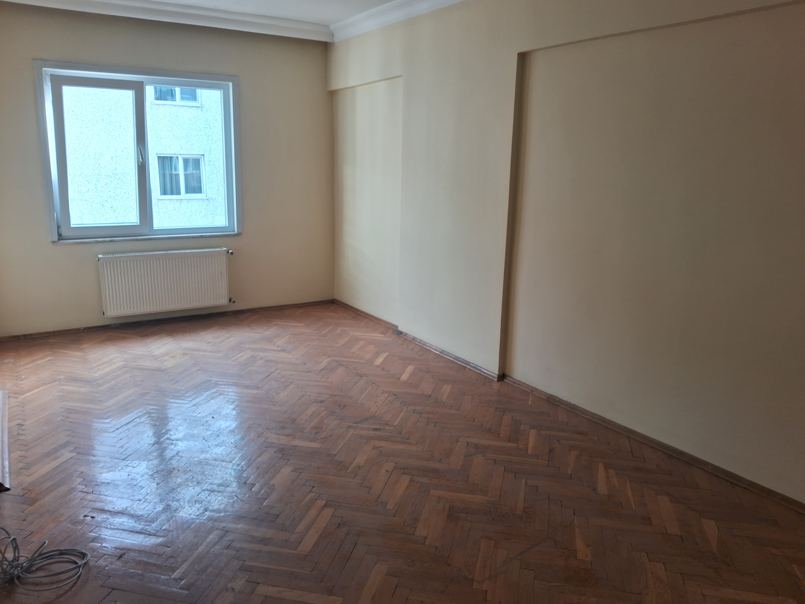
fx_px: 605
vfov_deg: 53.1
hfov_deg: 67.3
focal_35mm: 26
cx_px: 402
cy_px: 302
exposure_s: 1/50
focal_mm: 3.98
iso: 40
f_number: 1.8
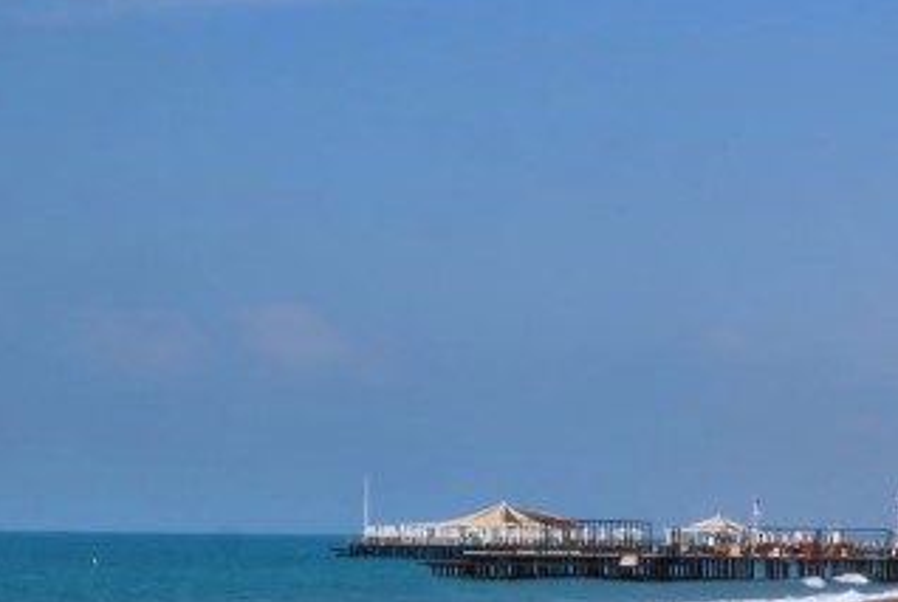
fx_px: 3247
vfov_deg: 10.4
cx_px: 1461
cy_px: 743
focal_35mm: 130
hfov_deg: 14.4
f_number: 9
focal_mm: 24
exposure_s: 1/320
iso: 100
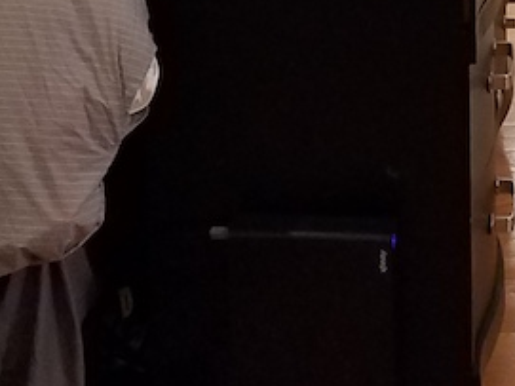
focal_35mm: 123
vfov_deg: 10.9
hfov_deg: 15.8
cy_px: -394
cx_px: 494
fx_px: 1829
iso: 200
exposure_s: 1/60
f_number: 1.7
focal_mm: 4.2
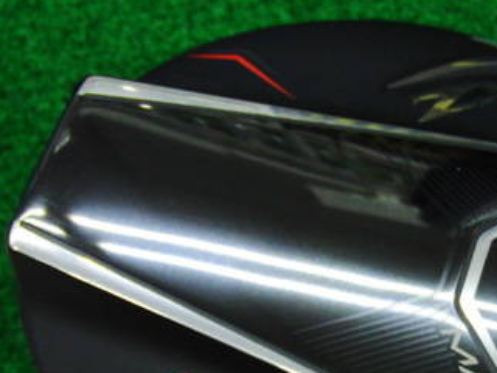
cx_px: 421
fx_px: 1062
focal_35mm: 74
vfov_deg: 19.6
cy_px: 329
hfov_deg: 25.7
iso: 400
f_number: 3.6
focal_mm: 6.42
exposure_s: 1/60
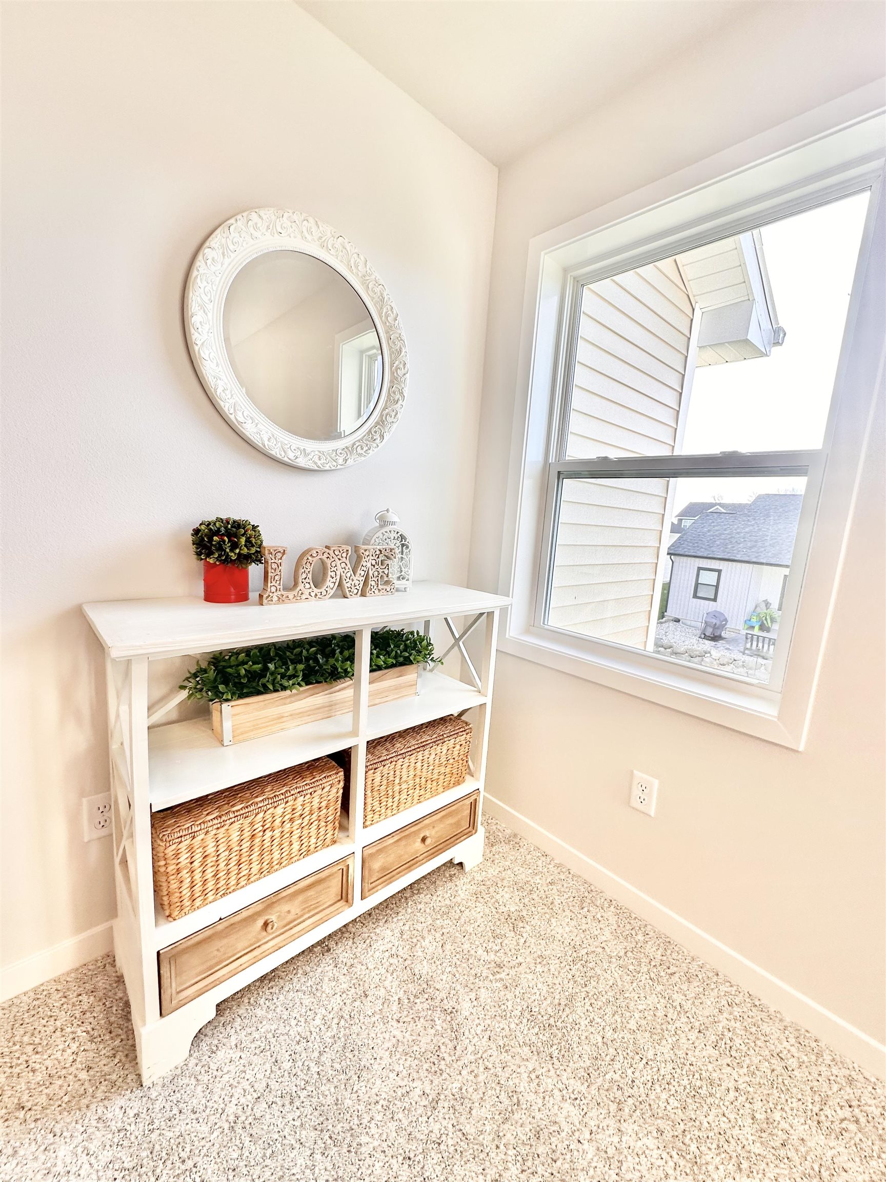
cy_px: 591
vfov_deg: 102.1
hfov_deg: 85.7
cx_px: 443
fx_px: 478
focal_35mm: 14
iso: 50
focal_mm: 2.22
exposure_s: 1/120
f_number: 2.2
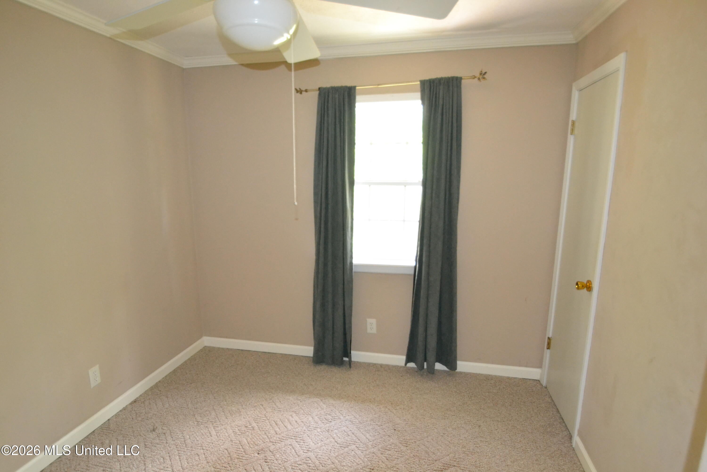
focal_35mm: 20
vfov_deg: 63.2
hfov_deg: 85.4
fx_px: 383
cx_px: 354
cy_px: 236
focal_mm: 13
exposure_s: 1/60
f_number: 3.8
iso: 2500
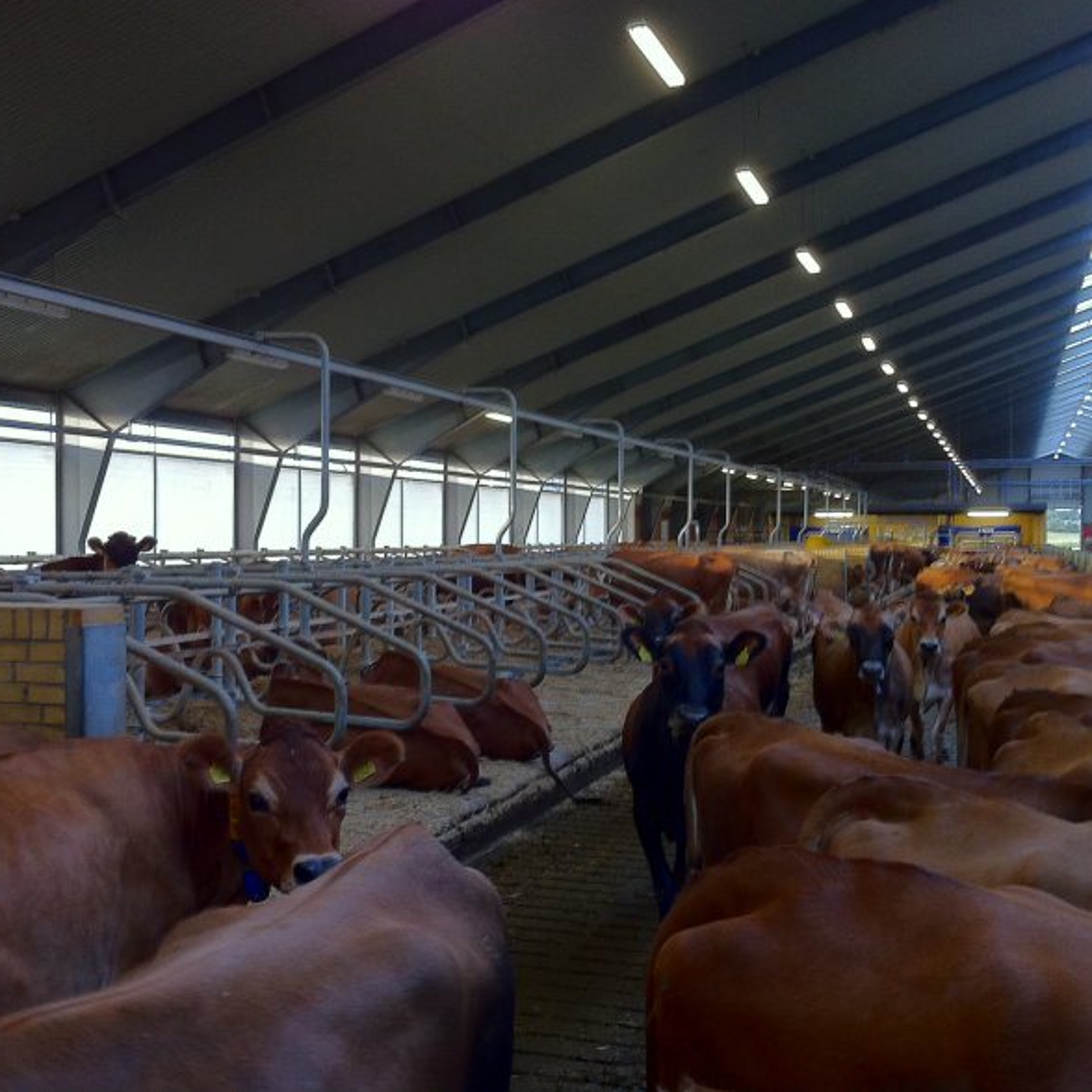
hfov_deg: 40.0
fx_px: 1499
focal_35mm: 42
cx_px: 483
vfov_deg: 40.0
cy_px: 541
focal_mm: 3.85
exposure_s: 1/15
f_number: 2.8
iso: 160
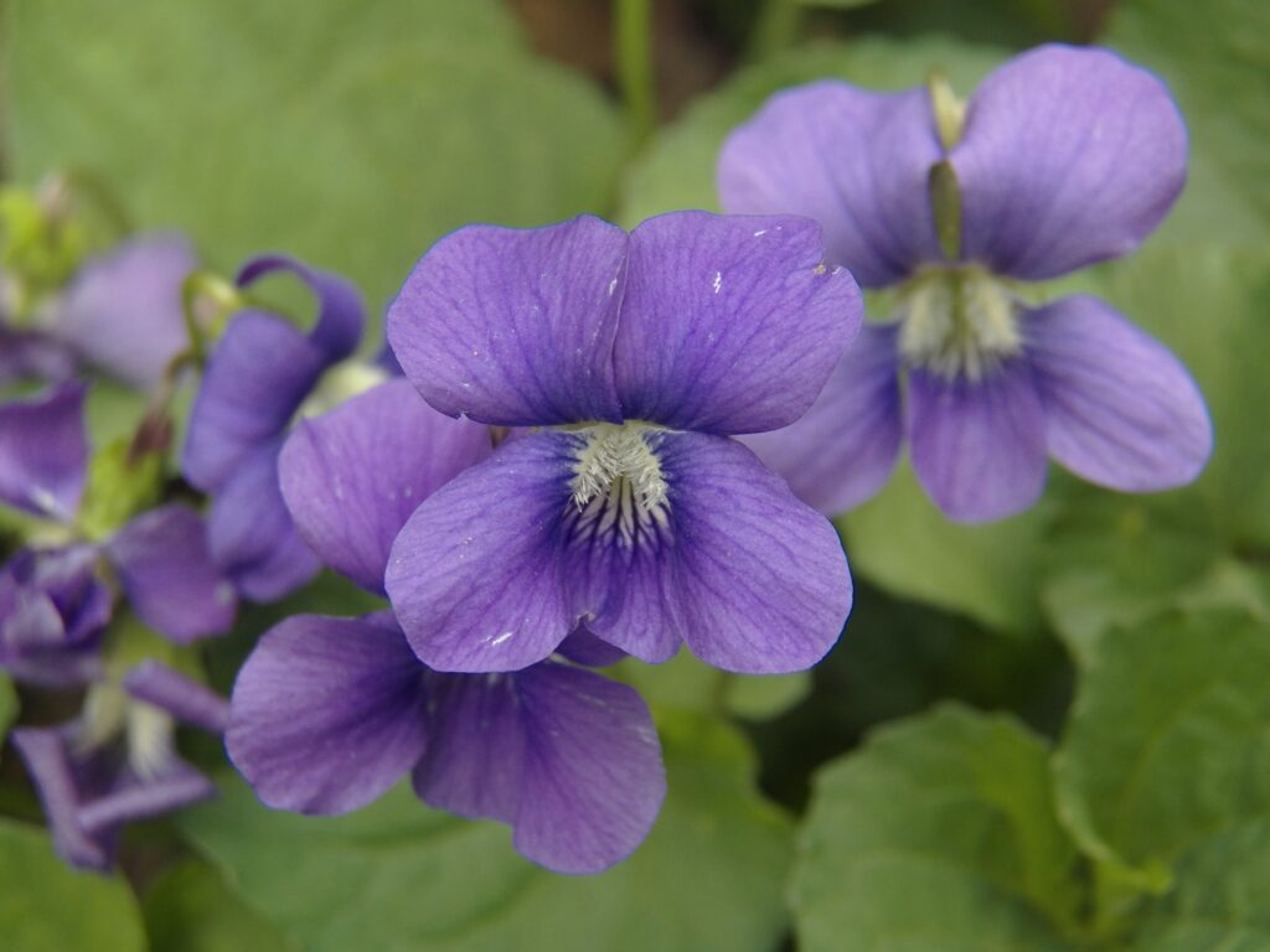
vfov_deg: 17.4
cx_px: 635
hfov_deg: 23.0
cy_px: 476
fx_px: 3119
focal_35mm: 85
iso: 125
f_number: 3.6
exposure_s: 1/250
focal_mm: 15.2
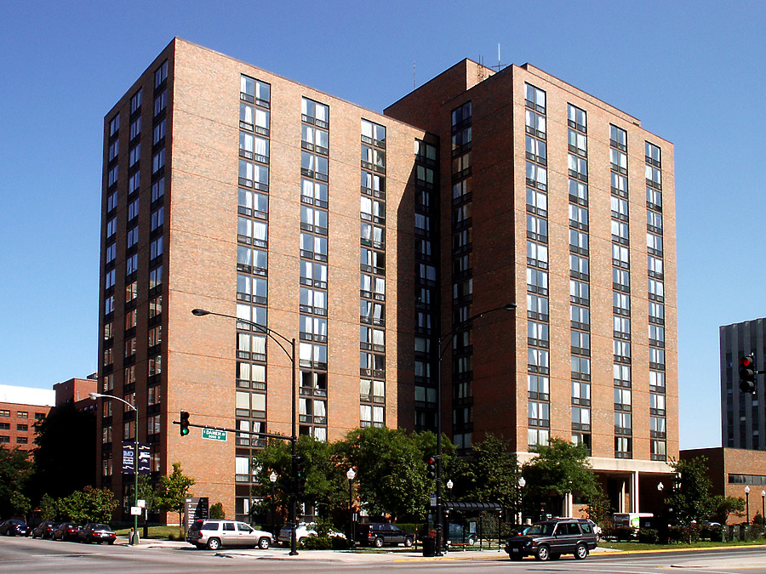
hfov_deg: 52.6
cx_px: 383
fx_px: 774
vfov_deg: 40.7
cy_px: 287
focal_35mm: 35
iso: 64
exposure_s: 1/250
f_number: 6.7
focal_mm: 7.18
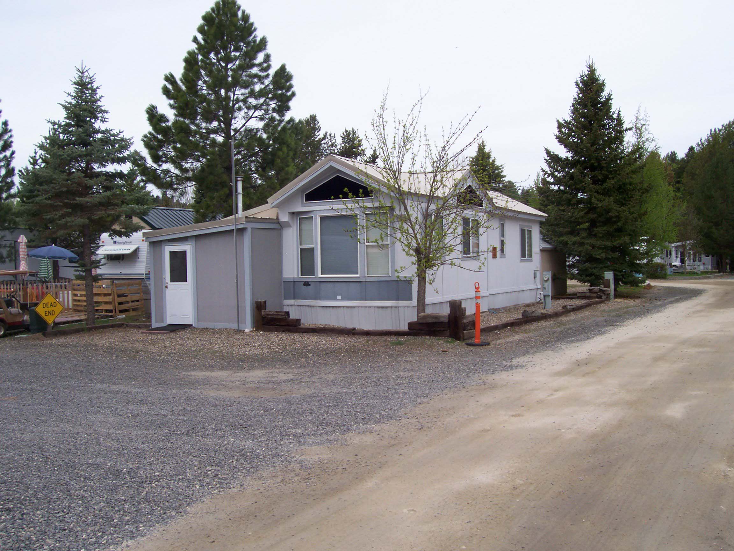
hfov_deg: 54.0
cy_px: 276
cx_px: 367
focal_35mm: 34
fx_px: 721
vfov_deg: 41.8
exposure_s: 1/401
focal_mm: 5.6
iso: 80
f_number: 5.1
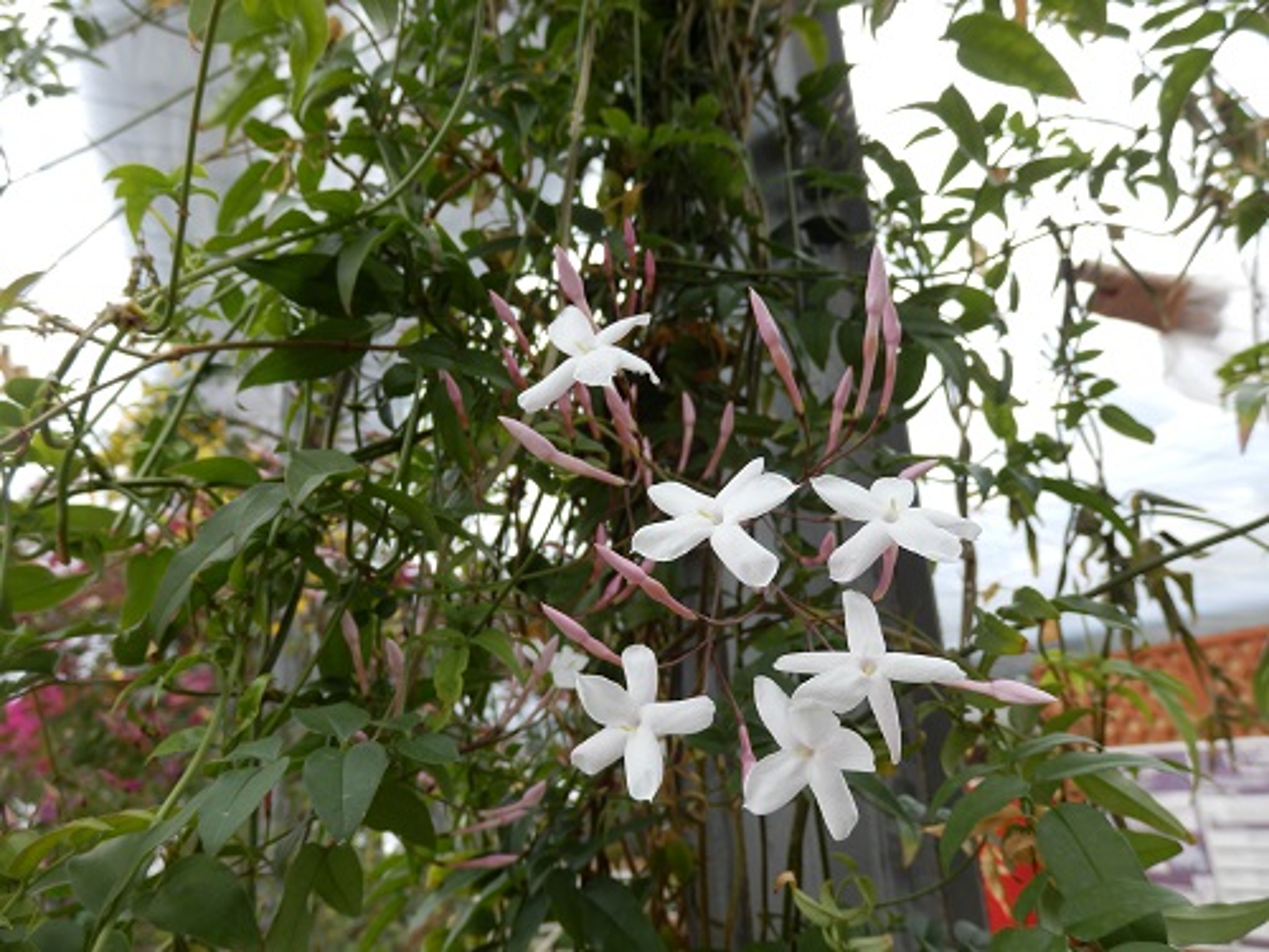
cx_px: 634
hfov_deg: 69.4
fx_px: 916
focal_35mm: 25
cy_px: 476
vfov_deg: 54.9
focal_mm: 4.5
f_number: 3
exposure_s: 1/125
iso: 80
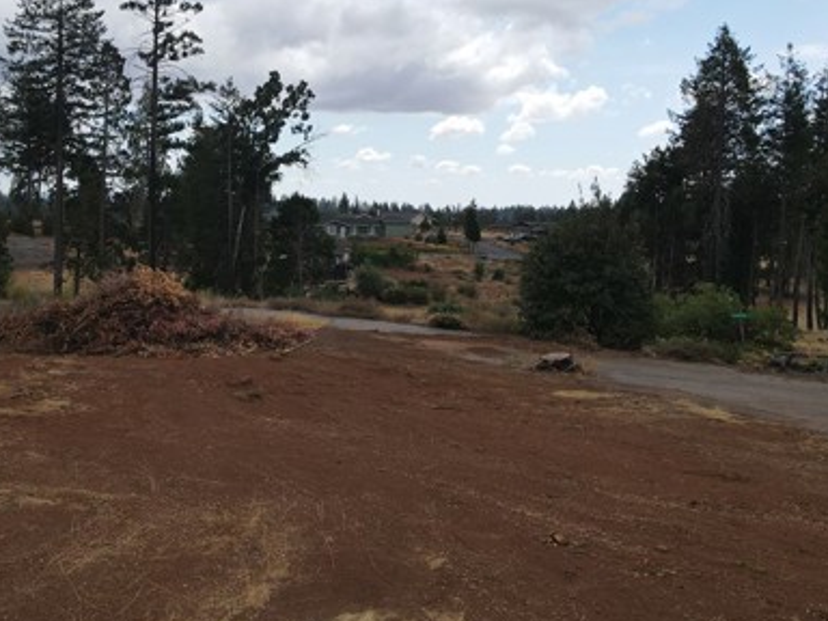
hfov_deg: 46.5
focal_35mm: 40
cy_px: 237
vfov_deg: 35.8
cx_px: 321
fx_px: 957
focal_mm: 4.5
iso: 100
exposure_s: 1/725
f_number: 2.8
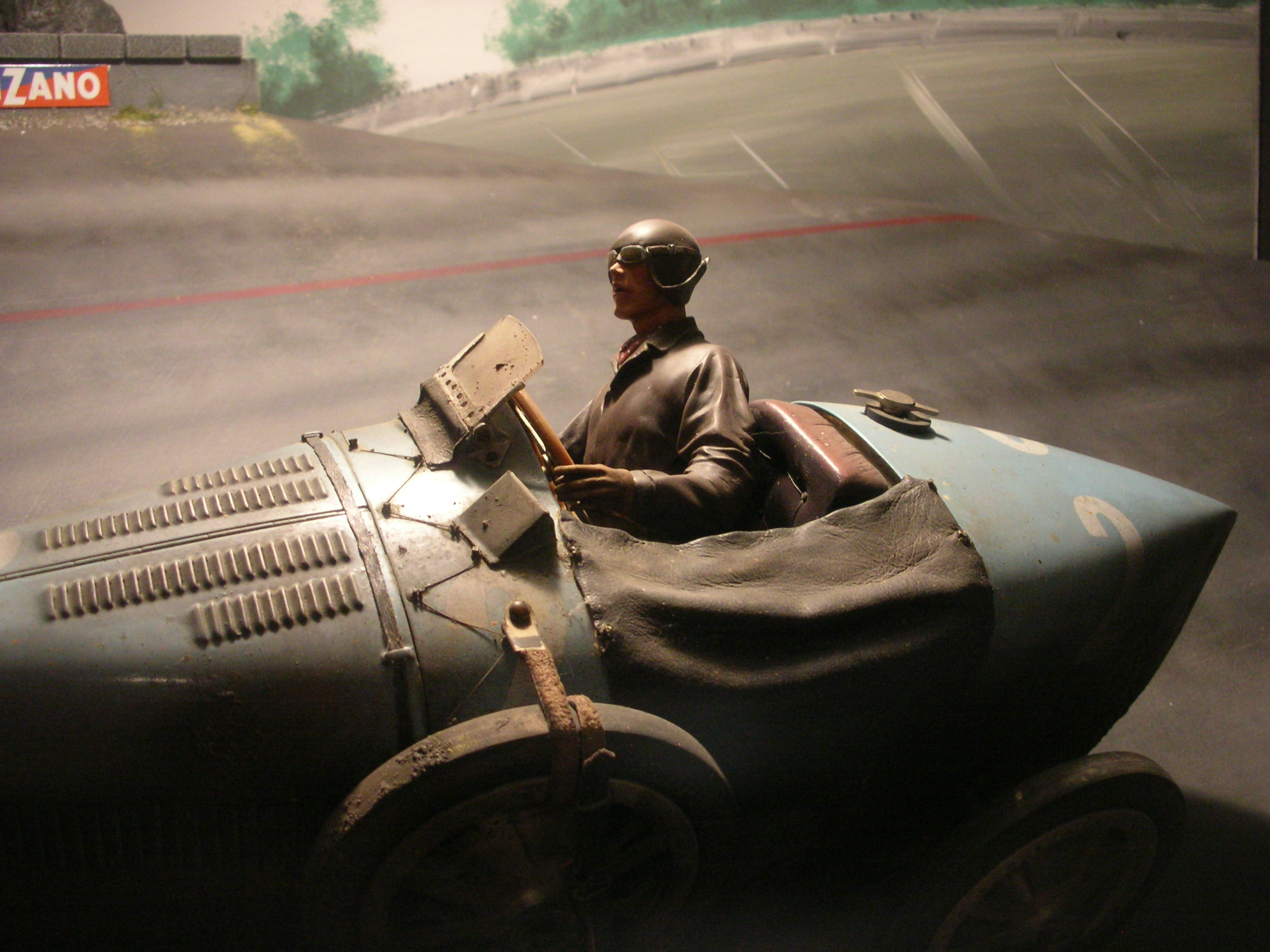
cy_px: 464
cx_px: 639
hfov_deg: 51.4
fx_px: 1321
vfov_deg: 39.7
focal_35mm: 36
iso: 200
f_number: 3
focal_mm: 5.8
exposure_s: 1/3.5
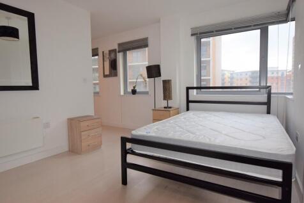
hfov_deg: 85.4
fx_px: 165
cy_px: 102
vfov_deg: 63.2
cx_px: 152
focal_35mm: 20
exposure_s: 1/125
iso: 360
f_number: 5.6
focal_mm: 13
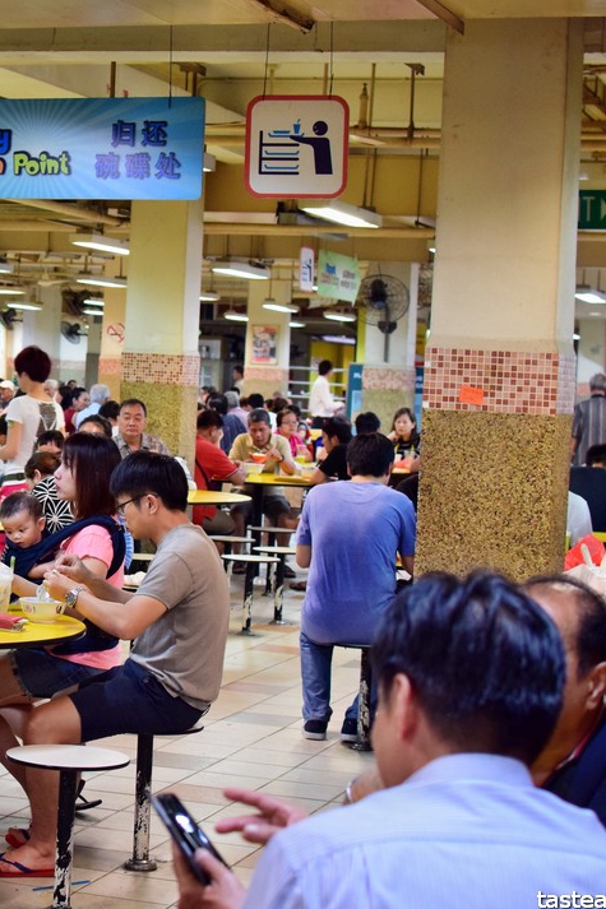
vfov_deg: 24.5
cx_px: -24
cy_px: 441
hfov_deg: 16.1
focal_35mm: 83
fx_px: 2091
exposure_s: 1/60
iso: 1600
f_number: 4
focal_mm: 35
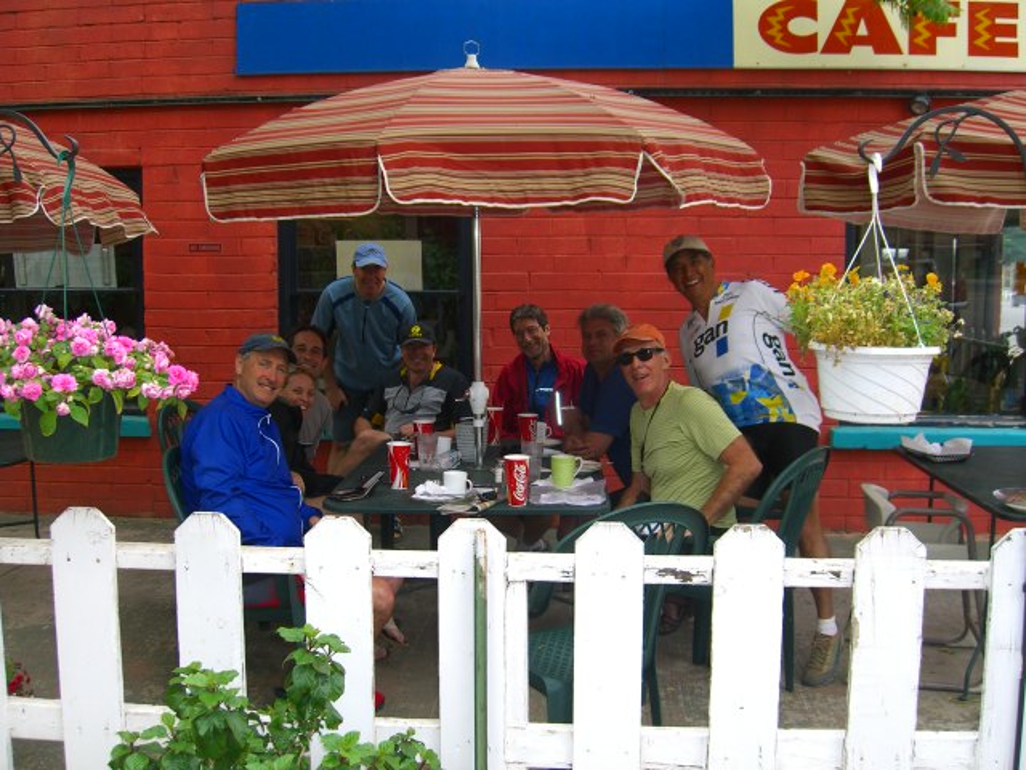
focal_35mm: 38
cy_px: 385
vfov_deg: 37.7
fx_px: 1126
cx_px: 513
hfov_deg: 49.0
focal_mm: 7.9
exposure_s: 1/250
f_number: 2.8
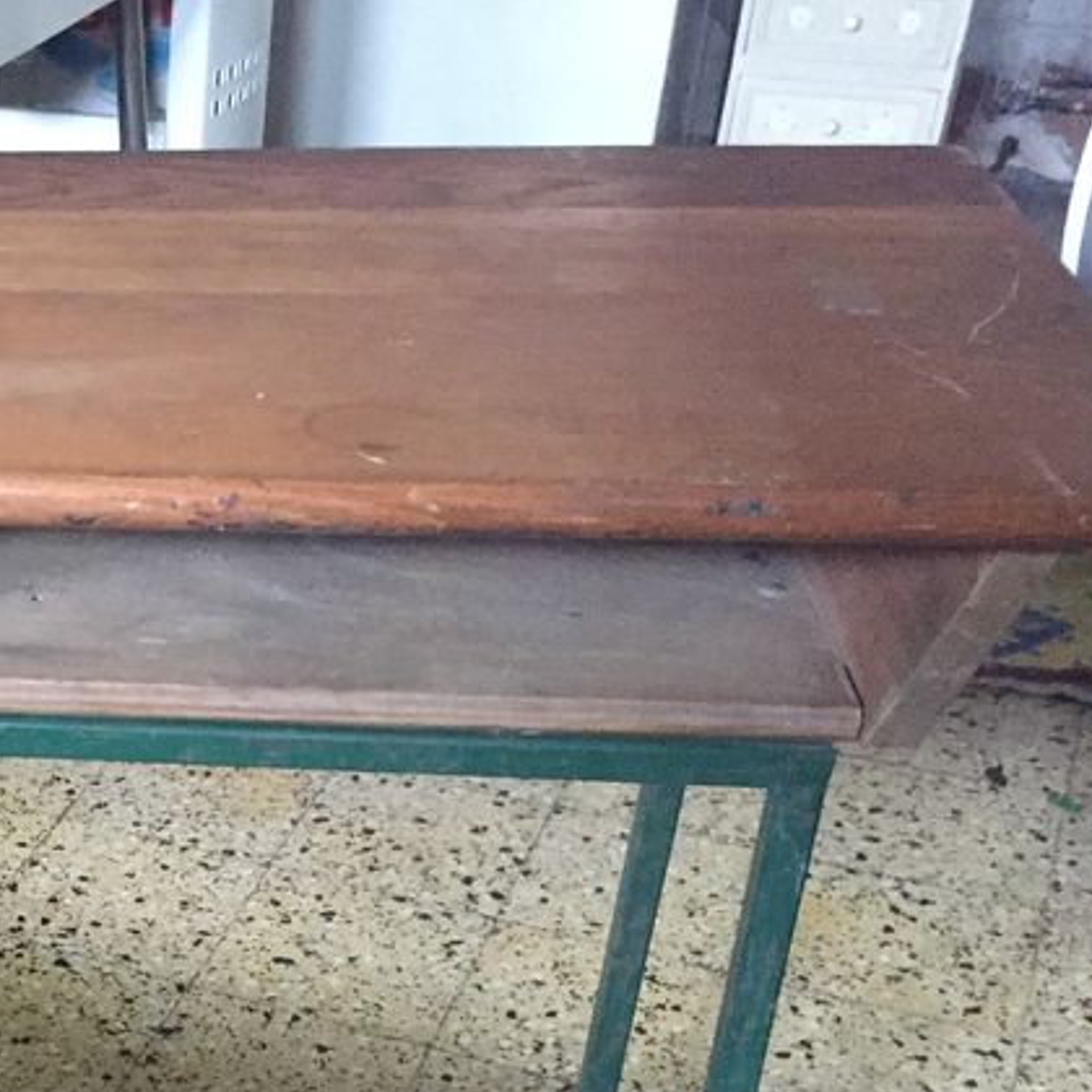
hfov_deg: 25.5
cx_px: -198
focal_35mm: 61
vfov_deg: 27.2
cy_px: 972
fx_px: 2177
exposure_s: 1/17
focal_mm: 4.15
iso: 400
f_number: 2.2
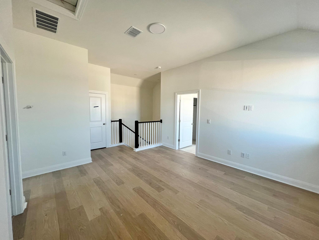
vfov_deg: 89.9
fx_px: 120
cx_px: 160
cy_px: 120
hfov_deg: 106.2
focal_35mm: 13
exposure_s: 1/99
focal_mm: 1.57
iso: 100
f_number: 1.8
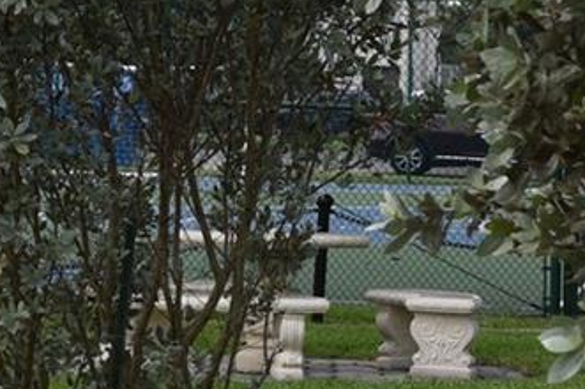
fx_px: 3929
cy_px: 224
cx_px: -81
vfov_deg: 5.7
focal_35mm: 242
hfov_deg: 8.4
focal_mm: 50
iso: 200
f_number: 8
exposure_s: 1/250
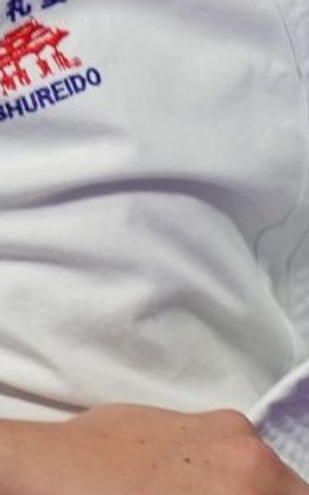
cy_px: -237
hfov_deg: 0.4
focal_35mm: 3540
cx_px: 722
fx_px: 47764
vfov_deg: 0.6
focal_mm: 400
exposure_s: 1/500
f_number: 2.8
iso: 640
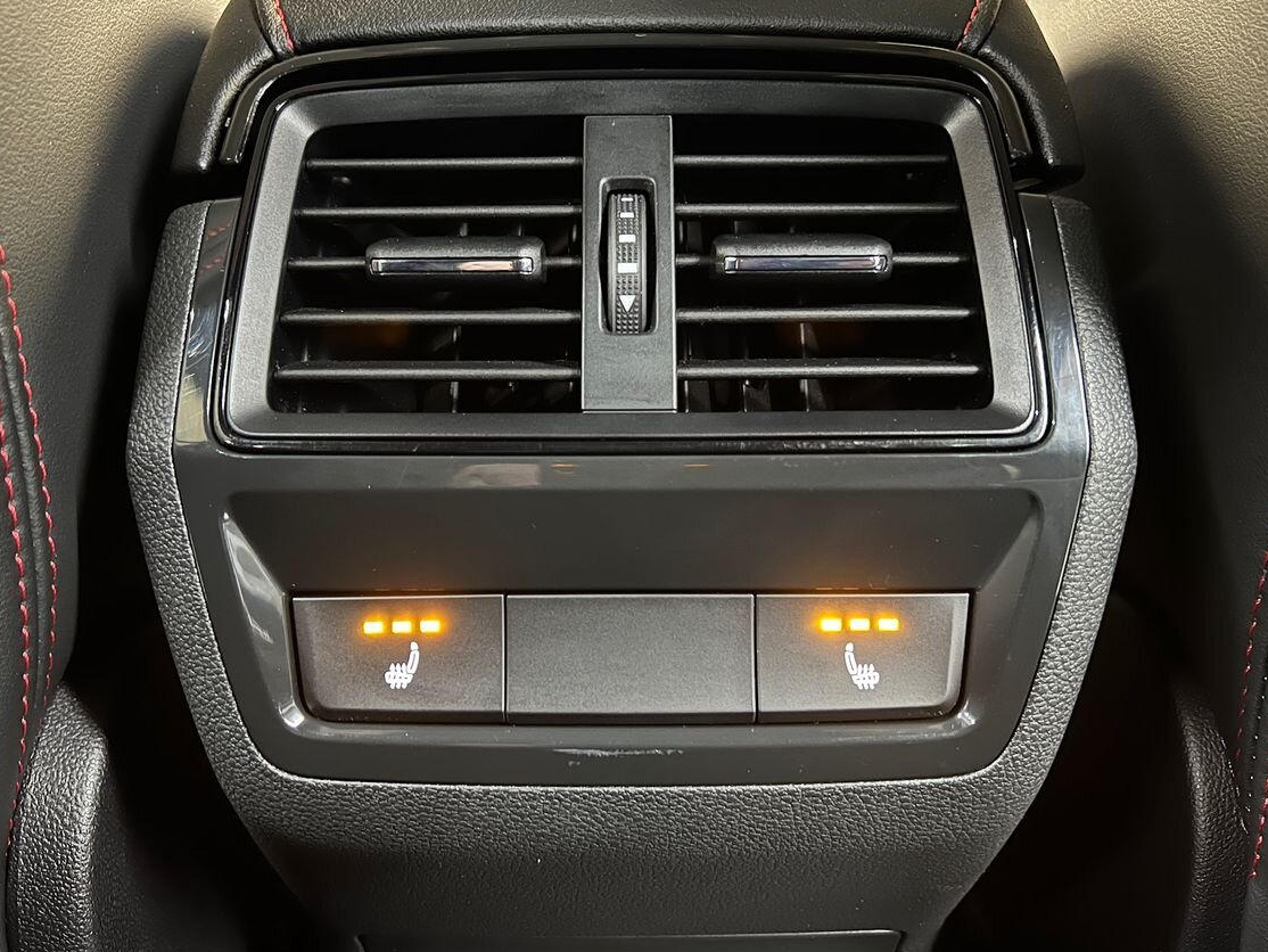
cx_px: 618
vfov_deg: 49.8
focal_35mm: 28
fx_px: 1026
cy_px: 466
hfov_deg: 63.4
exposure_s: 1/16
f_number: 1.5
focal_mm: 5.7
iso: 1000
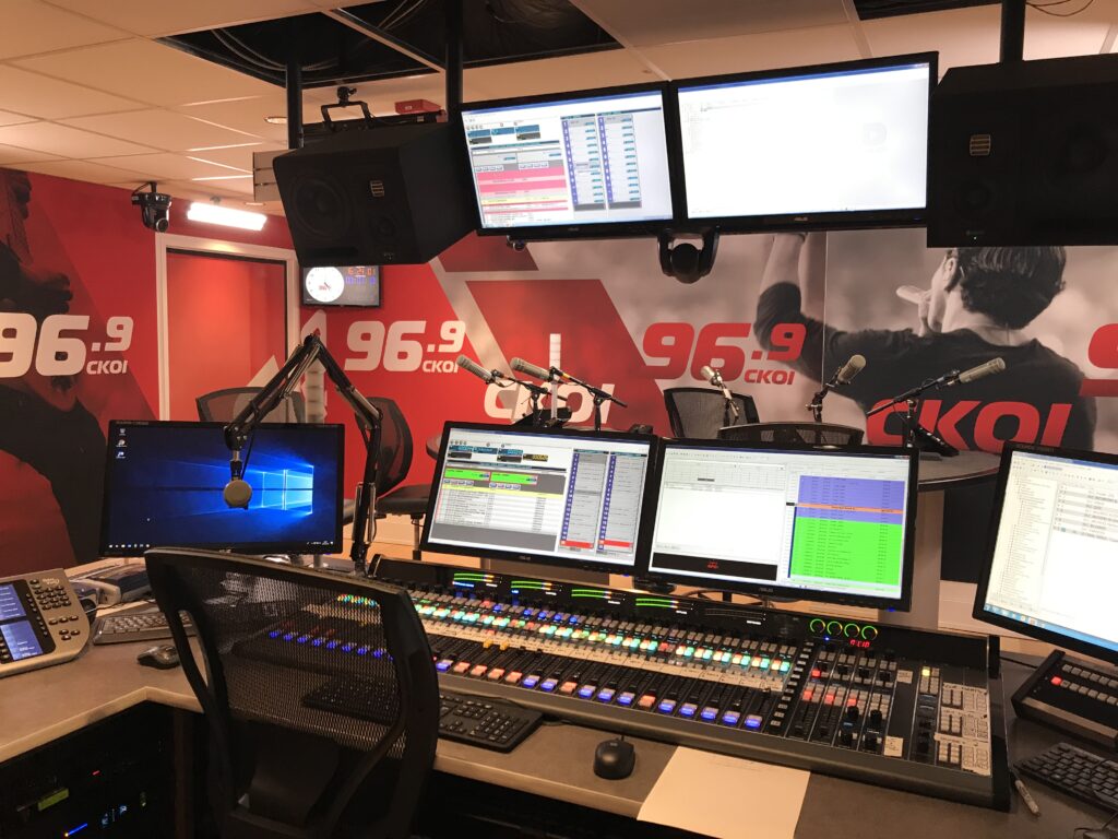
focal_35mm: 28
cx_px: 559
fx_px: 904
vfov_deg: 49.7
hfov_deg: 63.4
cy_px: 420
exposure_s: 1/30
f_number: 1.8
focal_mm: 3.99
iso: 32
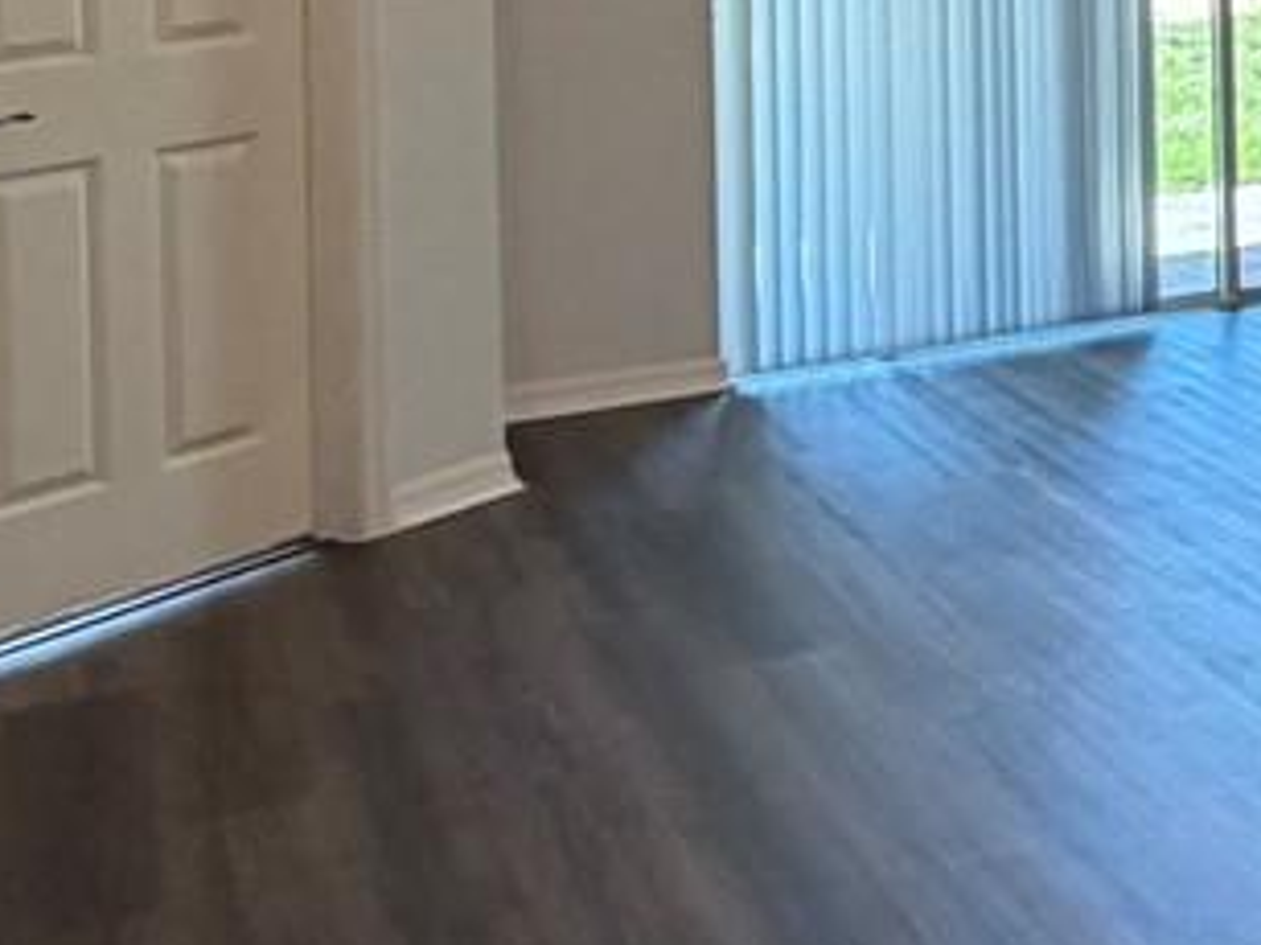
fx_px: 2658
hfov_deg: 17.7
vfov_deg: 18.8
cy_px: -247
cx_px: 2592
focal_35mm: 73
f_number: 2.2
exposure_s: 1/120
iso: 200
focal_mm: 2.22
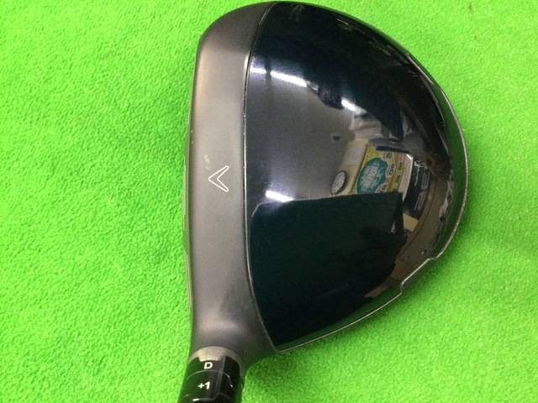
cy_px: 202
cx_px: 269
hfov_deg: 58.4
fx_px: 482
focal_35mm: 31
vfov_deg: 45.4
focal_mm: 3.3
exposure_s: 1/17
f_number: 2.4
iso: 200
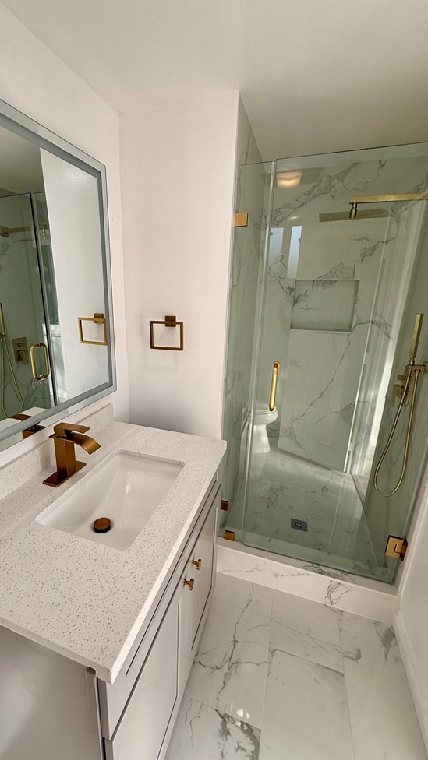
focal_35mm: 16
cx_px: 173
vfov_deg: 99.4
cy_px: 382
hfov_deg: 66.5
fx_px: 323
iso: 50
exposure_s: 1/205
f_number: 2.2
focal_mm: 2.22
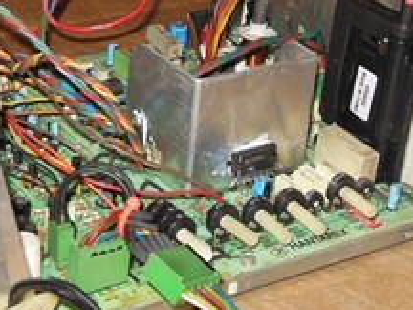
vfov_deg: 16.5
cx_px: 206
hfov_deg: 22.0
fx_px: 1062
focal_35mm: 89
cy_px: 59
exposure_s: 1/30
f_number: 3.8
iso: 200
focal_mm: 7.7
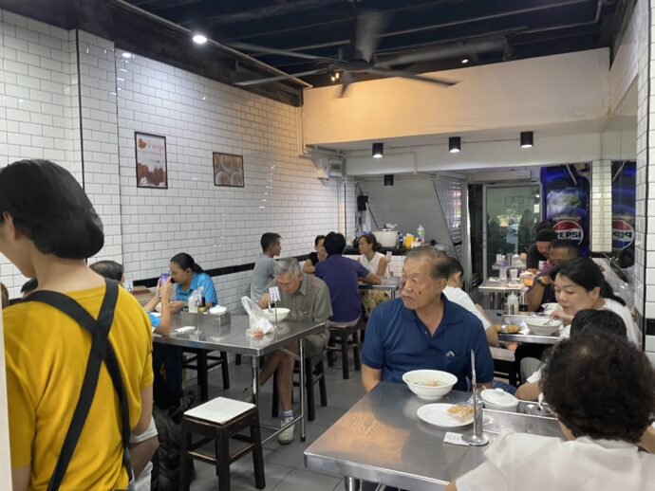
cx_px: 328
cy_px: 246
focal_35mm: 26
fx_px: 492
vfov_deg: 53.1
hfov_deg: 67.3
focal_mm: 4.25
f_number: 1.8
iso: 200
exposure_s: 1/50
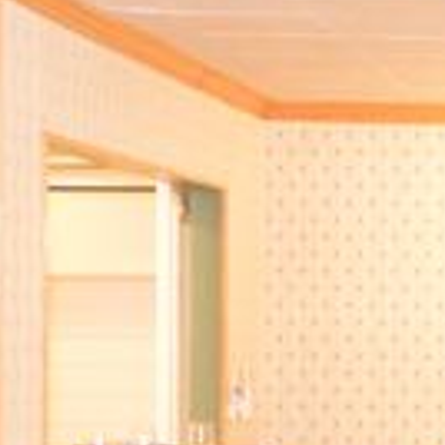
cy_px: 410
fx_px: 1774
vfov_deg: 14.1
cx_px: 707
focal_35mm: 122
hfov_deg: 13.3
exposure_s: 1/60
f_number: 4
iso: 3200
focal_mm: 10
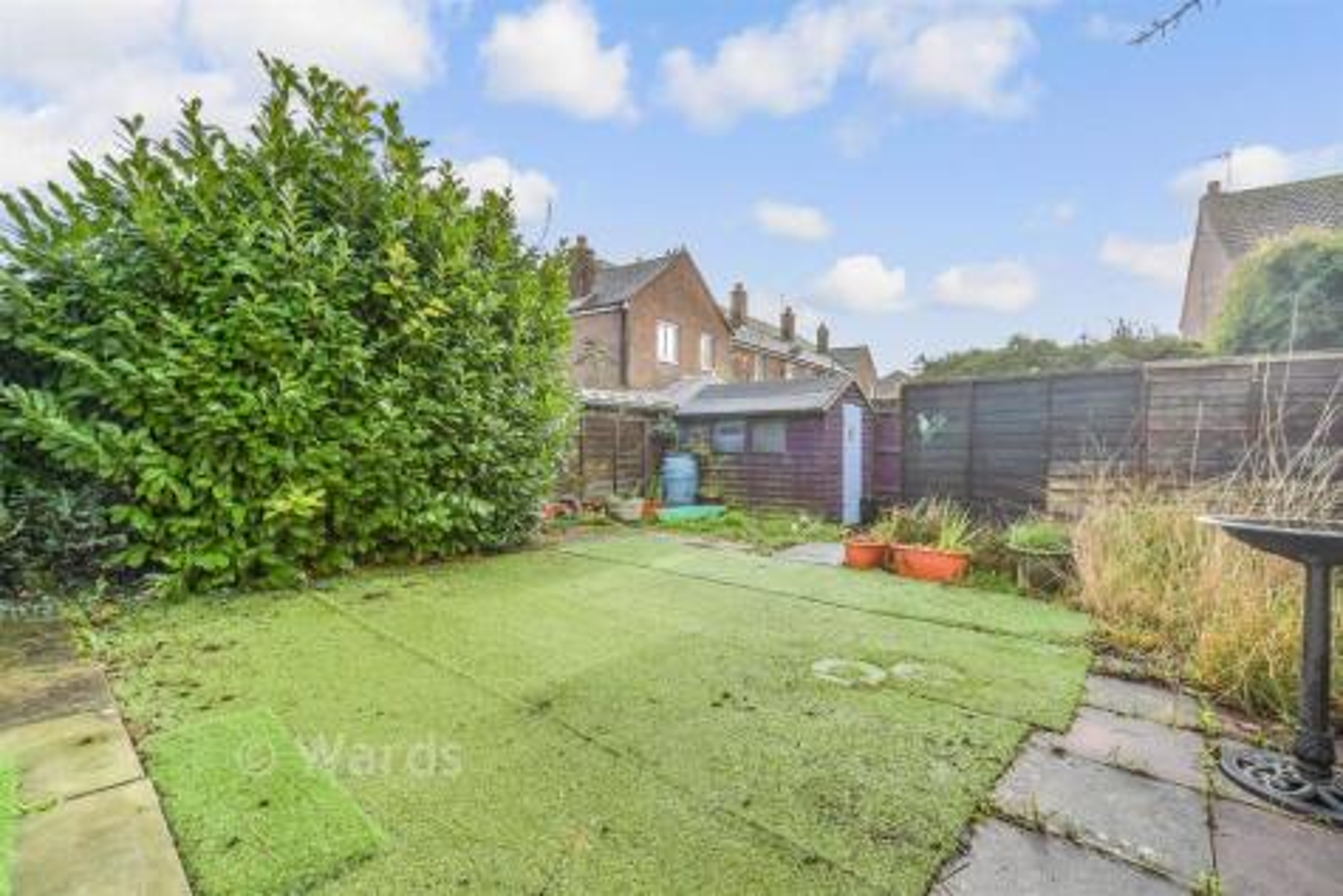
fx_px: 933
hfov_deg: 71.5
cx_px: 672
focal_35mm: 25
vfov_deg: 51.3
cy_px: 448
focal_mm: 17
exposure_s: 1/125
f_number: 8
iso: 160
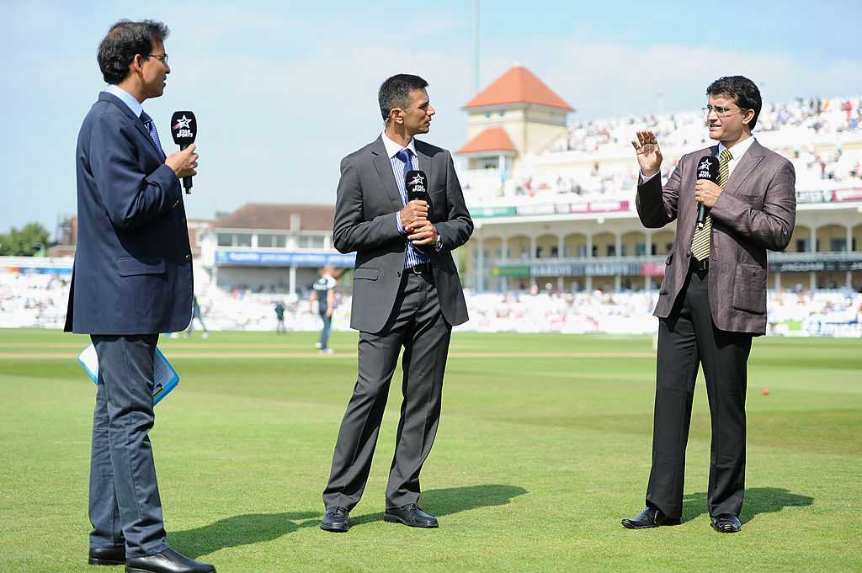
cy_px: 286
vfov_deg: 19.4
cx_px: 431
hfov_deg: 28.9
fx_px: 1675
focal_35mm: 70
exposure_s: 1/3200
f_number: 2.8
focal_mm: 70
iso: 400
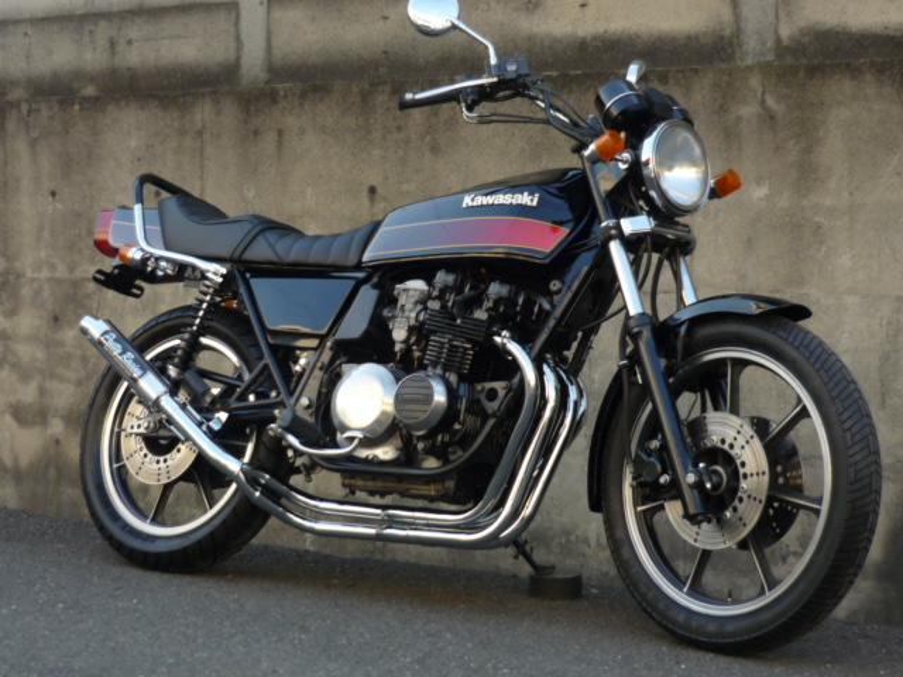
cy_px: 338
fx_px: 1591
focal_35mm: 61
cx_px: 452
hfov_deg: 31.7
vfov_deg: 24.0
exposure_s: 1/200
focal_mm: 6.3
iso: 100
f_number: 2.9
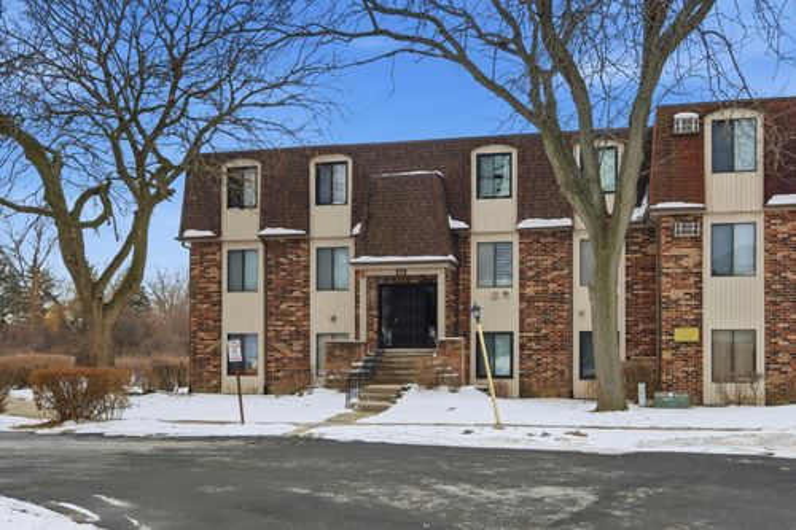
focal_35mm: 36
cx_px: 398
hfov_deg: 53.1
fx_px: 796
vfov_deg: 36.8
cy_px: 265
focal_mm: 24
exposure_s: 1/28000
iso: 800
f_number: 5.6
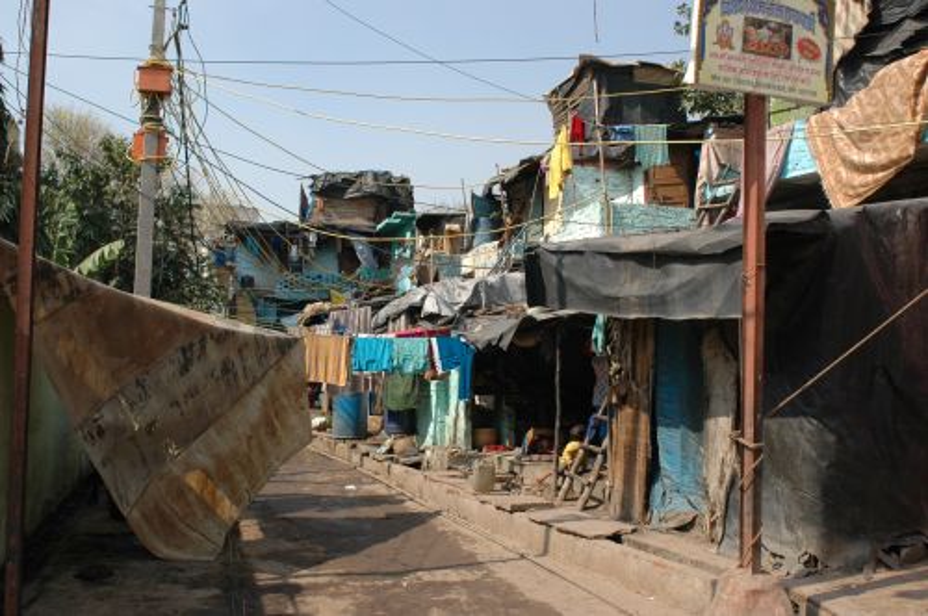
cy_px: 308
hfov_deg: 53.2
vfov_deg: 36.8
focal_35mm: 36
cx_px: 464
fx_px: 927
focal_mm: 24
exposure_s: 1/1000
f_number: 5.6
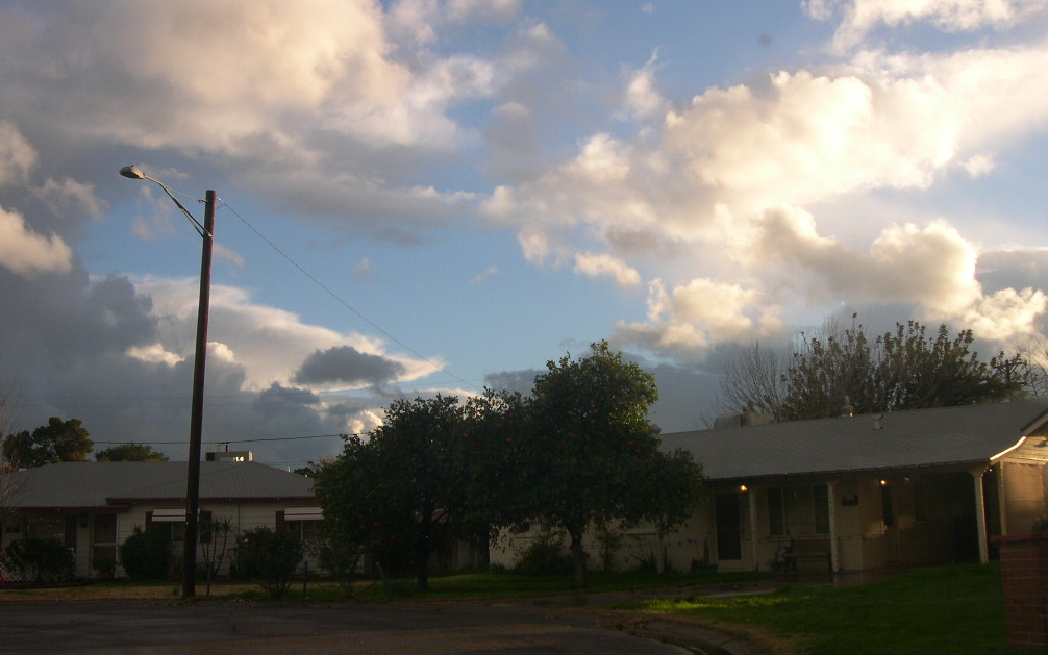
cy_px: 305
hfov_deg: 48.2
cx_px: 522
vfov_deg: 31.2
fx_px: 1171
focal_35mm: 41
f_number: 7.6
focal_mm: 8
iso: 100
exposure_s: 1/93.7
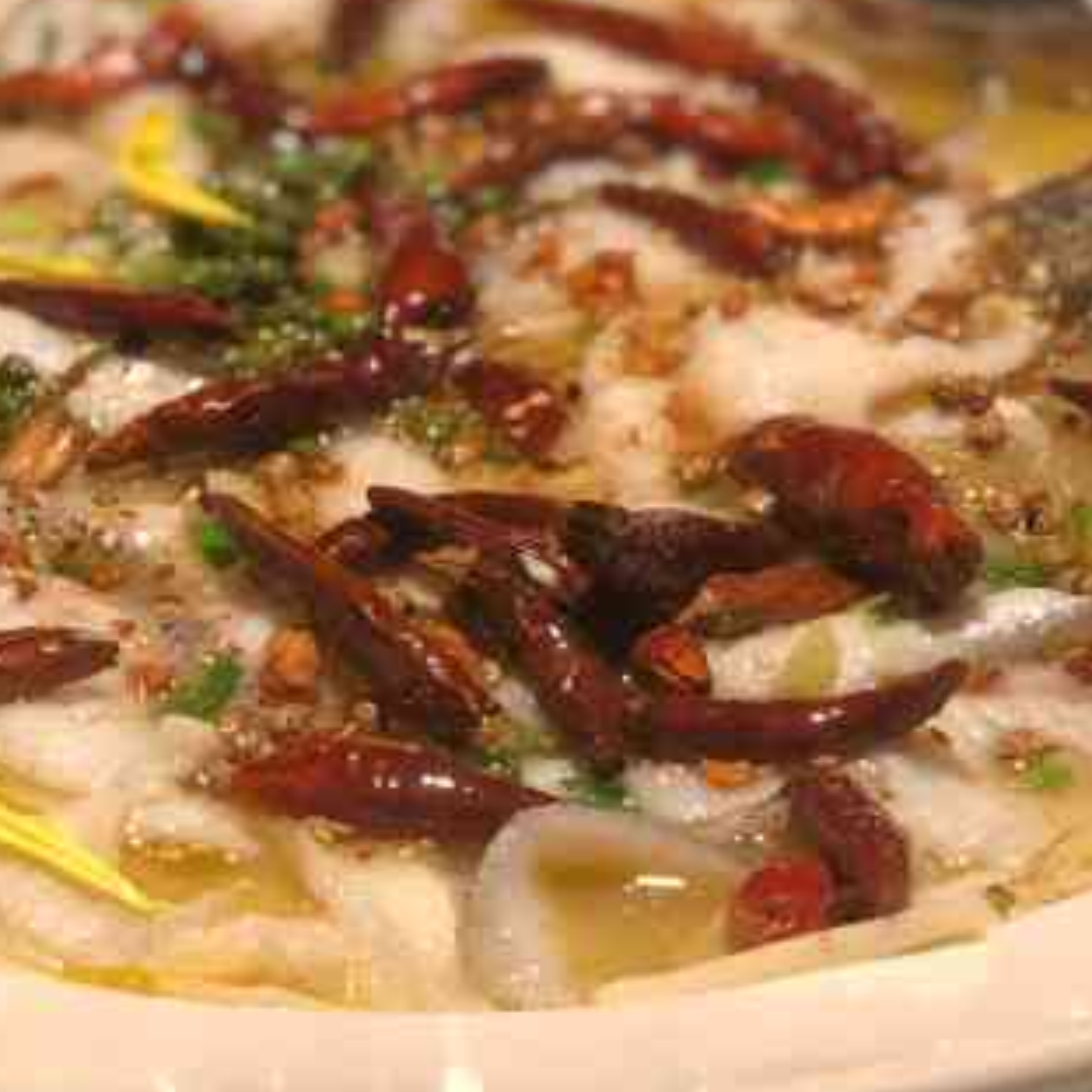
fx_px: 4033
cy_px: 418
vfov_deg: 15.4
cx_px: 532
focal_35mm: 113
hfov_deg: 15.4
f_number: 2.8
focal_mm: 6.6
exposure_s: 1/60
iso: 100
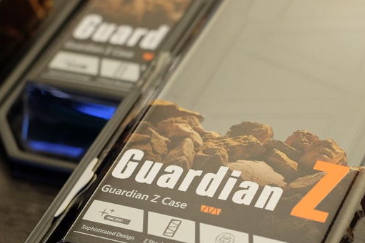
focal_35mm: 112
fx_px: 1136
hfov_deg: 18.2
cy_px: 202
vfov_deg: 12.2
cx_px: 252
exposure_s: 1/38
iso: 1600
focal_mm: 35
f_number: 4
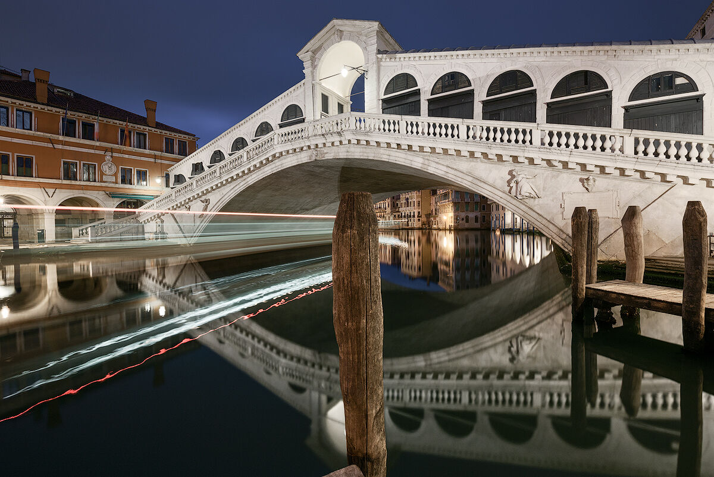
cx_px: 357
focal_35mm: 15
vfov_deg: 77.4
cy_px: 238
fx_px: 298
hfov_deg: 100.3
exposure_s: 15
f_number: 11
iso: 100
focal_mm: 15
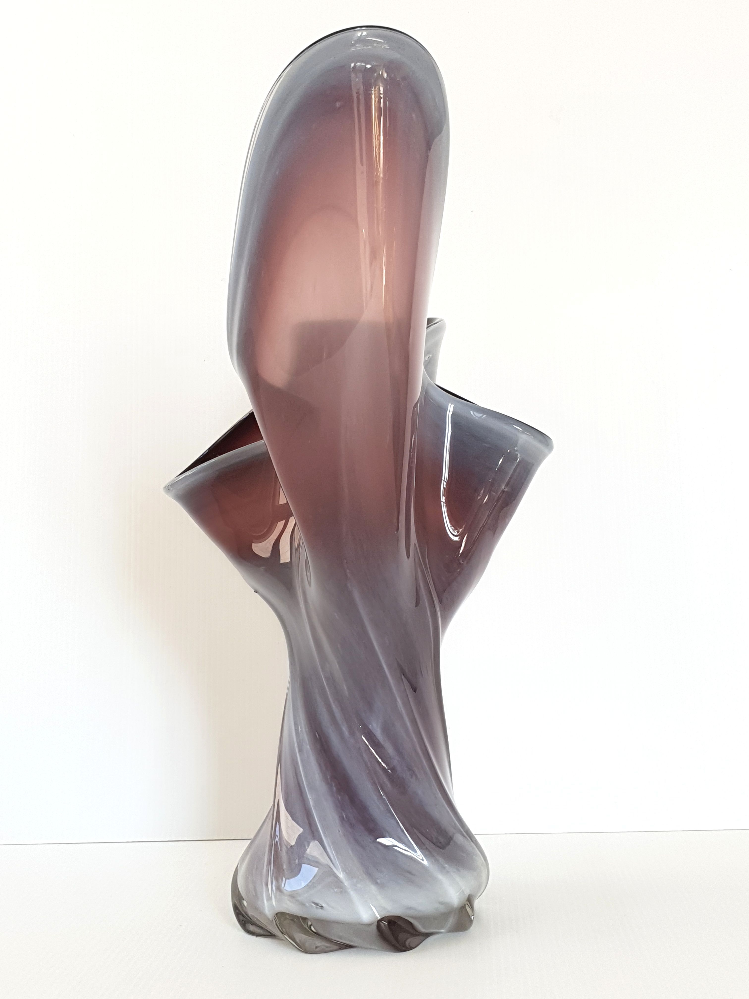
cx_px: 374
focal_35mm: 26
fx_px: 750
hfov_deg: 53.1
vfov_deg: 67.3
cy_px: 500
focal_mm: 4.3
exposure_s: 1/100
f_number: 2.4
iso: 50
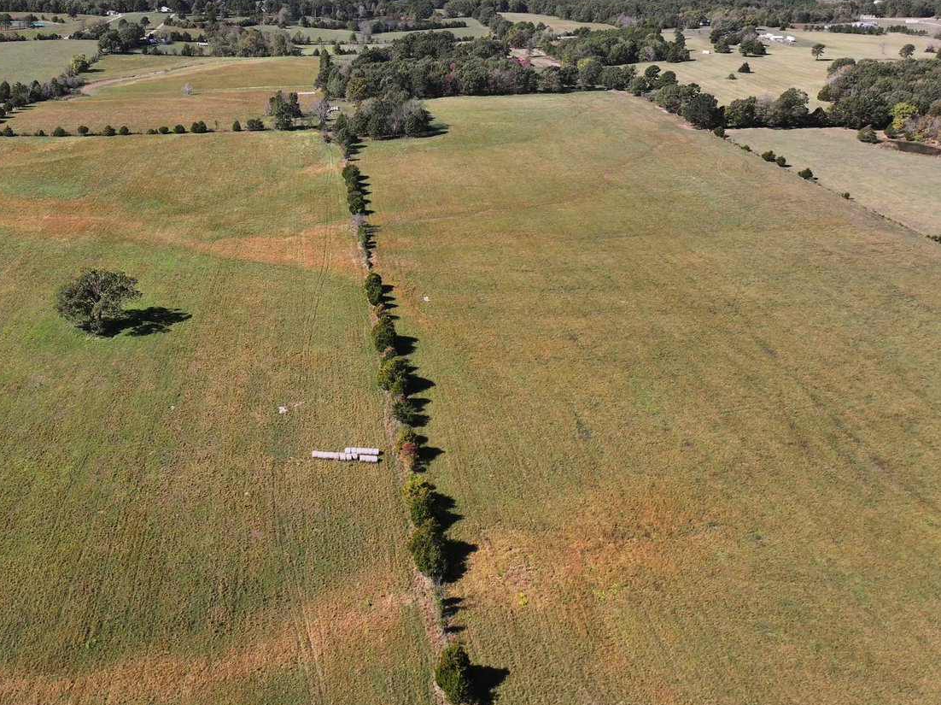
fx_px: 896
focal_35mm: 33
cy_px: 231
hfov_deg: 54.0
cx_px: 295
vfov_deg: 42.3
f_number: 2.8
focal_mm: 12.29
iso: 140
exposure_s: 1/2000
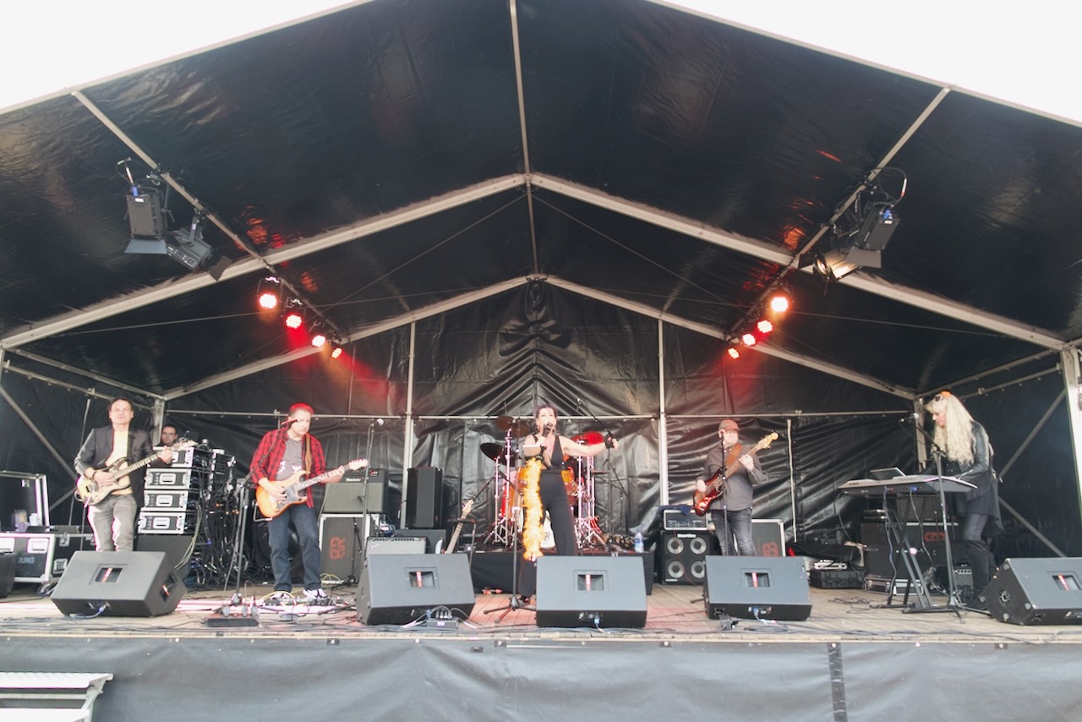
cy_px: 361
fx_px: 721
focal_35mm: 24
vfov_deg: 53.2
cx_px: 541
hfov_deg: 73.7
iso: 400
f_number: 2.5
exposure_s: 1/250
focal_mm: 8.8
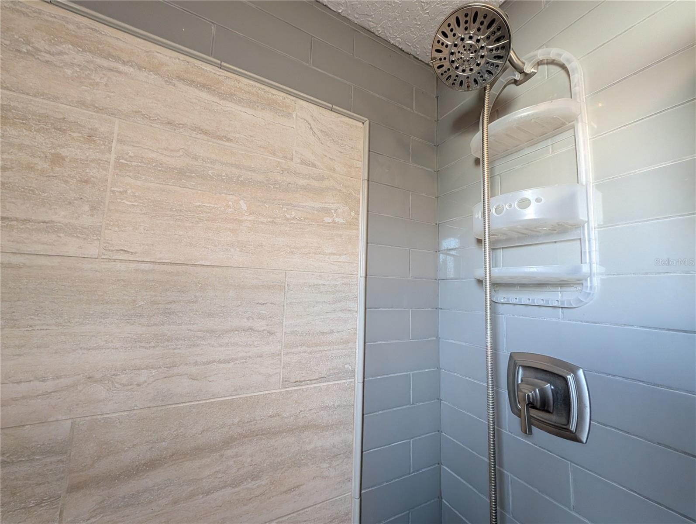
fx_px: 242
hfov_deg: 110.5
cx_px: 348
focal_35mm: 12
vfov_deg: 94.6
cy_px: 262
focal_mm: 2.02
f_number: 1.7
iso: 244
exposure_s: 1/60
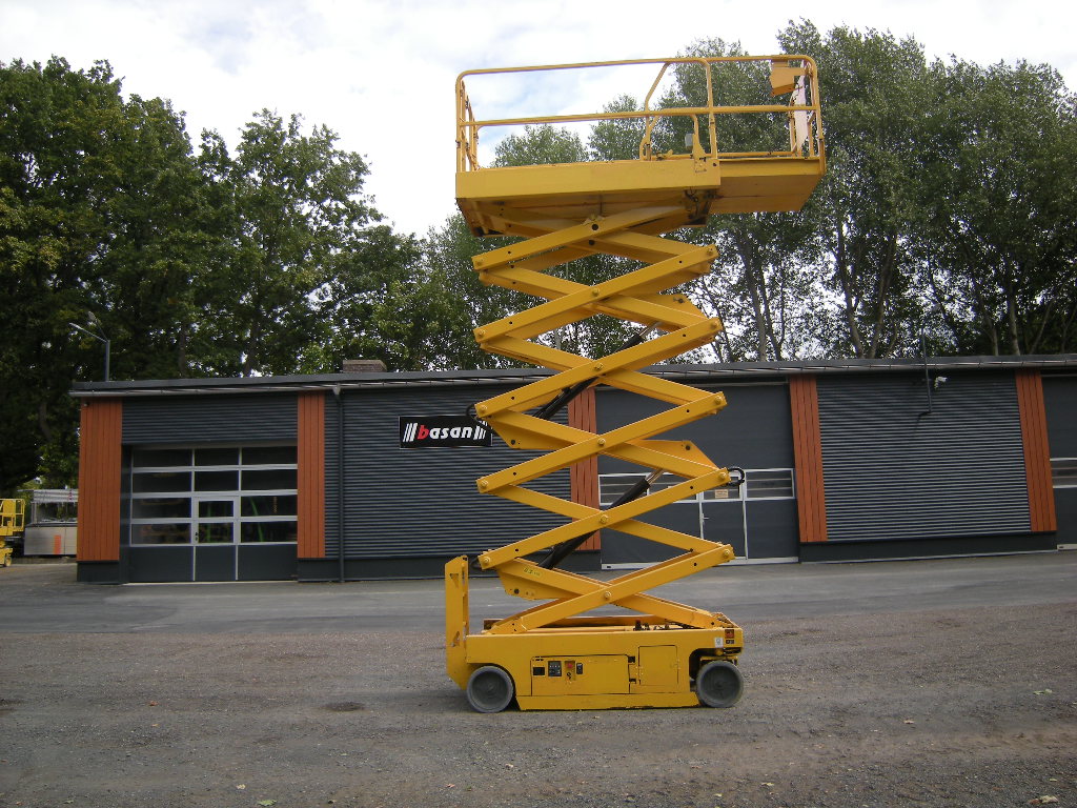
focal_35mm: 28
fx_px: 871
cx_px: 538
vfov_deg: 49.7
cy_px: 404
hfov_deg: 63.4
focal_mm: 4.7
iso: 64
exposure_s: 1/164
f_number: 5.6
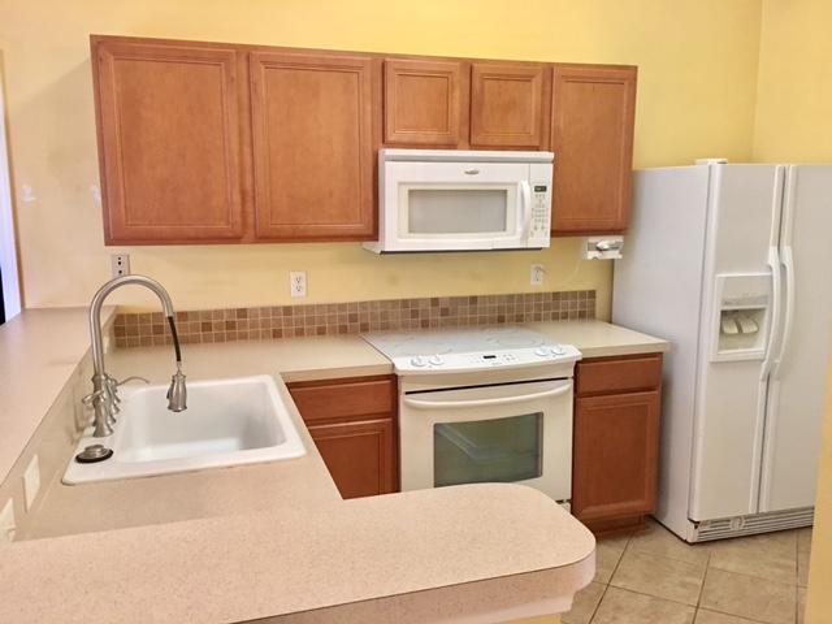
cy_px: 312
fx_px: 697
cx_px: 416
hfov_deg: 61.7
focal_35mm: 29
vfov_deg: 48.2
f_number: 2.2
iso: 80
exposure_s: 1/15
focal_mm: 4.15
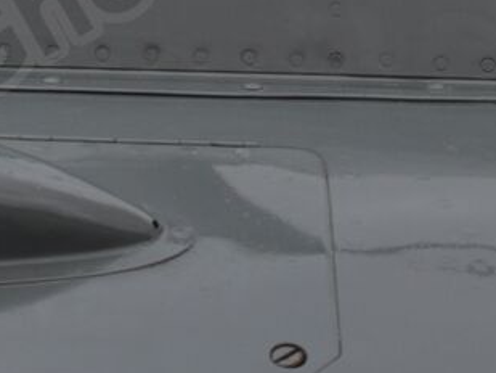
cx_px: 199
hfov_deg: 12.7
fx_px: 2222
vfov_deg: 9.2
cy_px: -262
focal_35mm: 155
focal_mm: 26
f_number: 5.6
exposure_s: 1/125
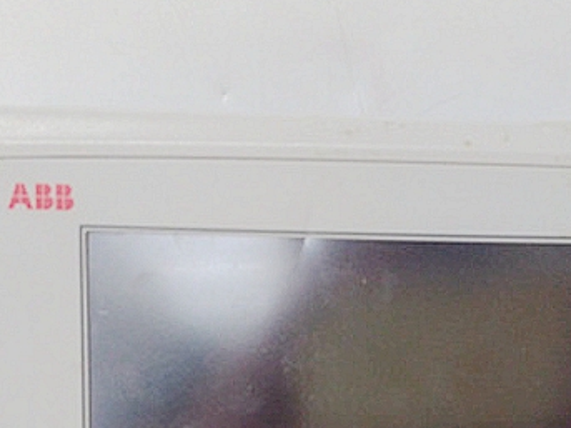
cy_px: 435
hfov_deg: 30.5
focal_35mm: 63
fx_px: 1039
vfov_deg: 22.3
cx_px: 380
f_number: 2
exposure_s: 1/33
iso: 238
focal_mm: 3.79
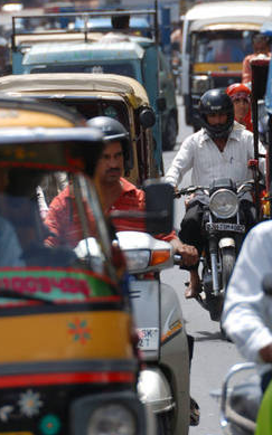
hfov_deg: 2.4
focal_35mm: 551
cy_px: 206
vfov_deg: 3.8
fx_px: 6538
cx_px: 144
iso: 125
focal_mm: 200
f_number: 5.6
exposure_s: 1/400
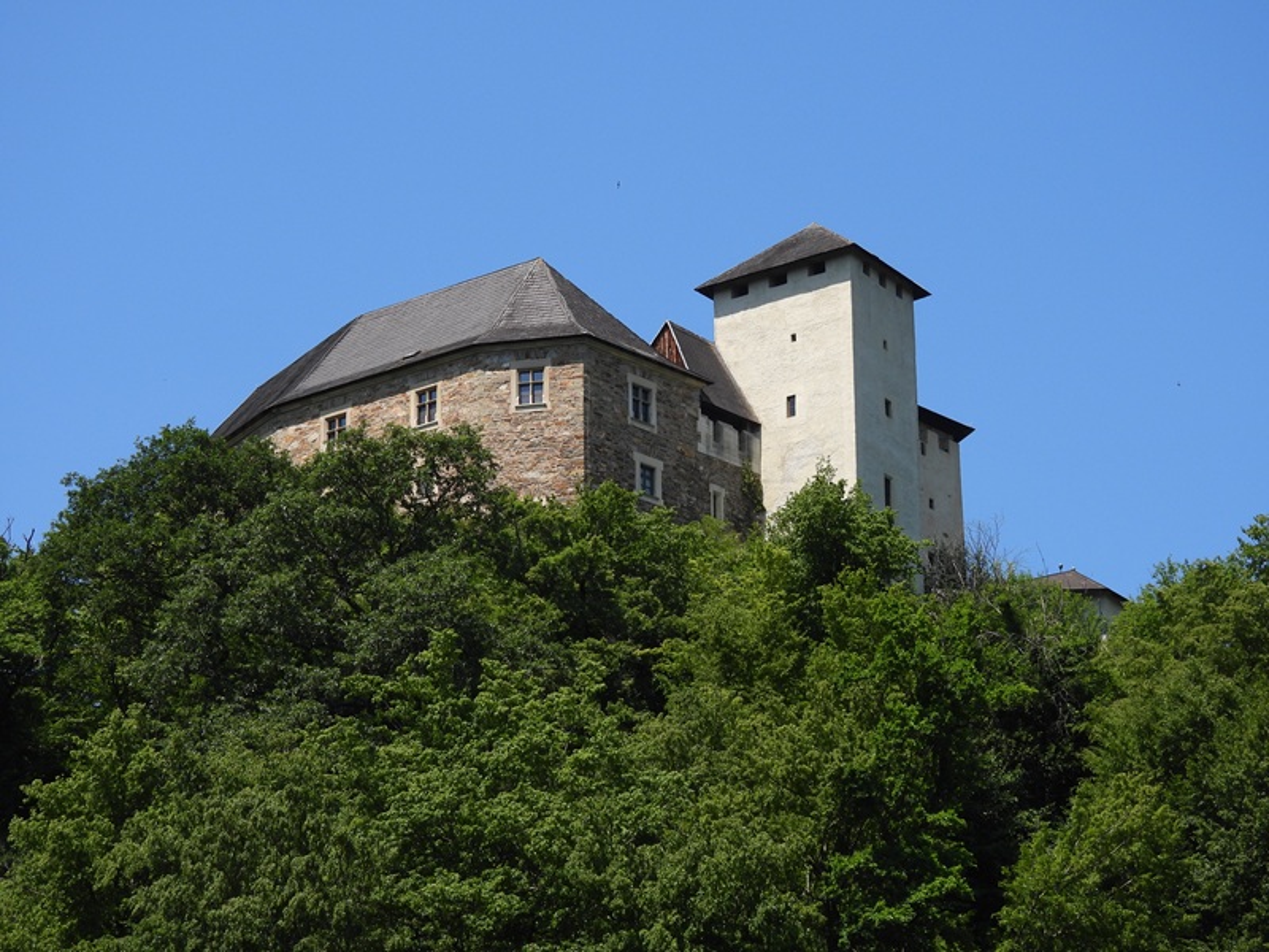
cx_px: 634
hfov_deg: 18.7
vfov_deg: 14.1
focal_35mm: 105
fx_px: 3849
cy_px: 476
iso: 100
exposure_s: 1/800
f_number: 4
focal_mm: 18.7
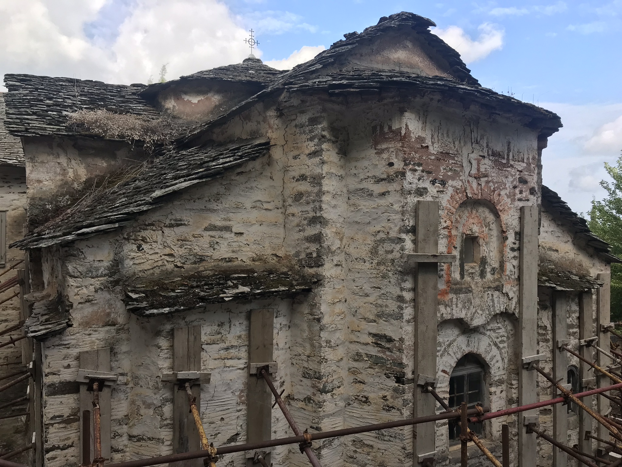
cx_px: 311
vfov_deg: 49.7
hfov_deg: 63.4
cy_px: 234
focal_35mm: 28
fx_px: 503
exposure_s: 1/818
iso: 20
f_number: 1.8
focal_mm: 3.99
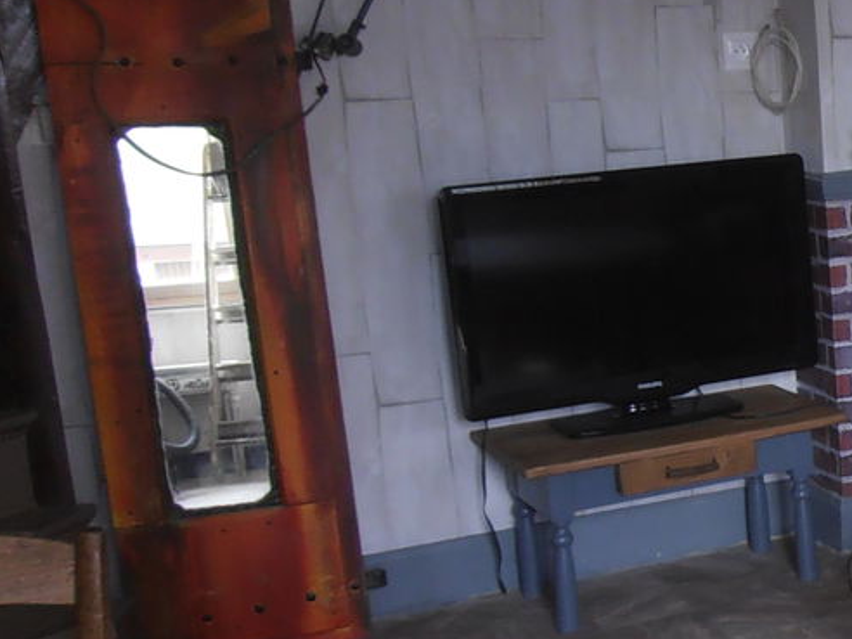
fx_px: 1920
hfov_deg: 21.8
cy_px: 379
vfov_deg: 18.9
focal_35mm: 78
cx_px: 1188
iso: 80
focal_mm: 4.2
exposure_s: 1/30
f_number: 3
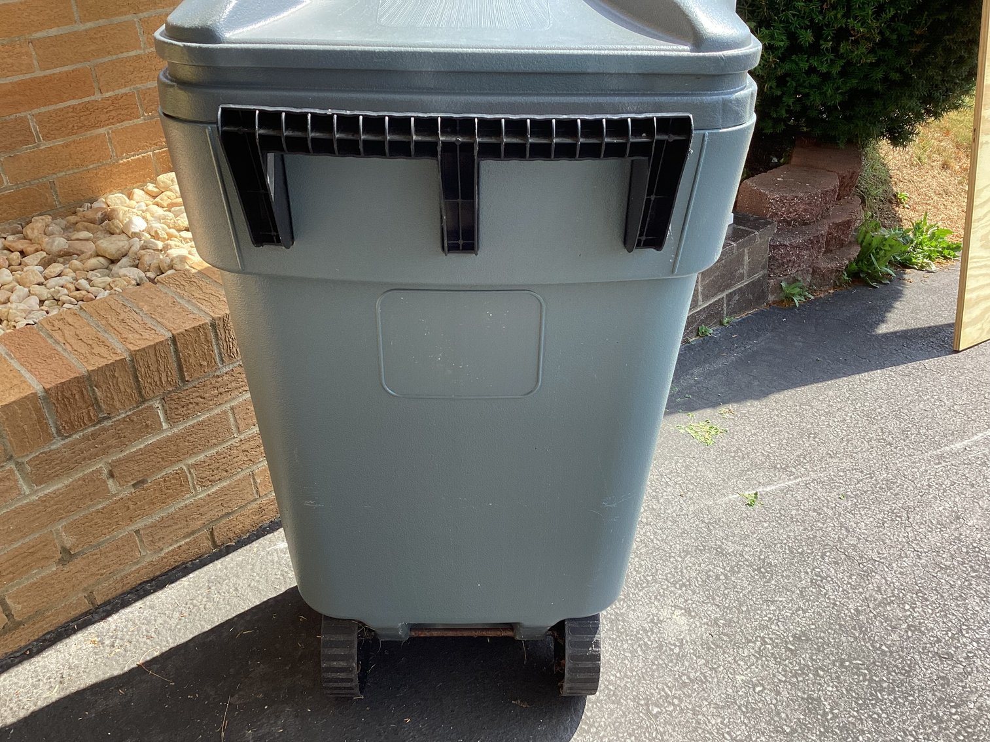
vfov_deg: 45.4
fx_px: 887
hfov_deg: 58.3
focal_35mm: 31
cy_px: 371
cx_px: 495
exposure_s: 1/245
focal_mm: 3.3
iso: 25
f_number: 2.4
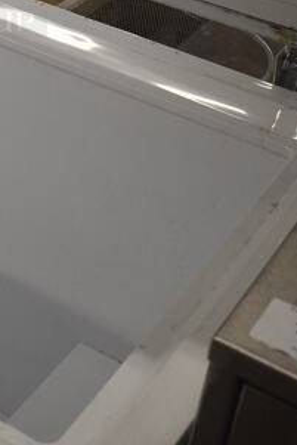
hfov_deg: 15.6
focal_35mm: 82
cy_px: -39
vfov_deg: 23.3
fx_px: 1014
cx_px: -117
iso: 800
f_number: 3.5
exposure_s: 1/200
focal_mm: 18
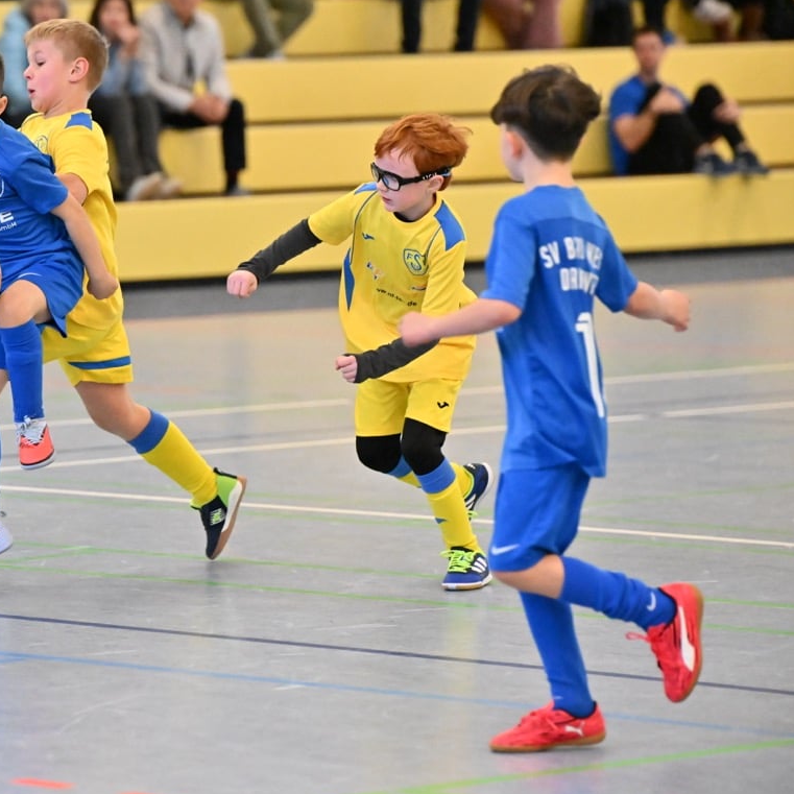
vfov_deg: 7.0
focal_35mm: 250
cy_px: 359
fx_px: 6488
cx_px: 138
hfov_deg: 7.0
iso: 8000
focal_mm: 175
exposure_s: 1/1000
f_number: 3.5
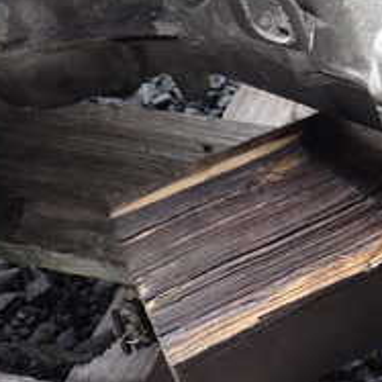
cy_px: -25
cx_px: 360
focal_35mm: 85
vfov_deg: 19.6
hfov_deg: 19.9
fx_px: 1061
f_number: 2.3
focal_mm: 5.4
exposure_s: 1/160
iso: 100
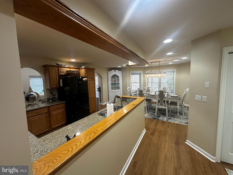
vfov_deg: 85.7
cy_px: 88
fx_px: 94
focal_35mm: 14
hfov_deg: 102.1
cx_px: 116
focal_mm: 2.22
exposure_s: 1/60
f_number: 2.2
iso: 250
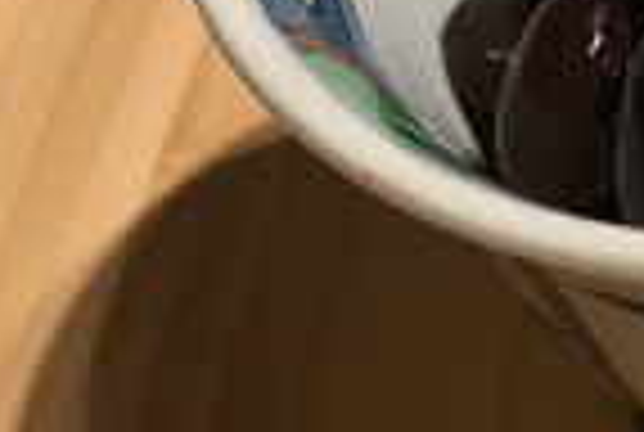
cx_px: 847
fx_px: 1613
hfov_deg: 20.5
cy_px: 32
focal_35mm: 90
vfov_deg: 15.1
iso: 200
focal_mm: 3.3
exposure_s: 1/25
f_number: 2.4
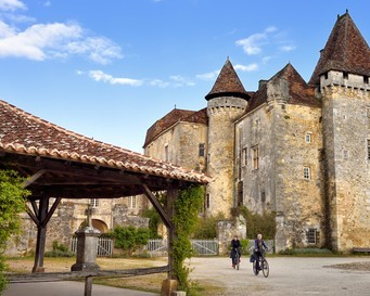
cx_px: 210
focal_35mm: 44
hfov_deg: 41.9
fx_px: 482
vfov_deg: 34.2
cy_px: 146
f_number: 11
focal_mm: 38
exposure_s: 1/250
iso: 400
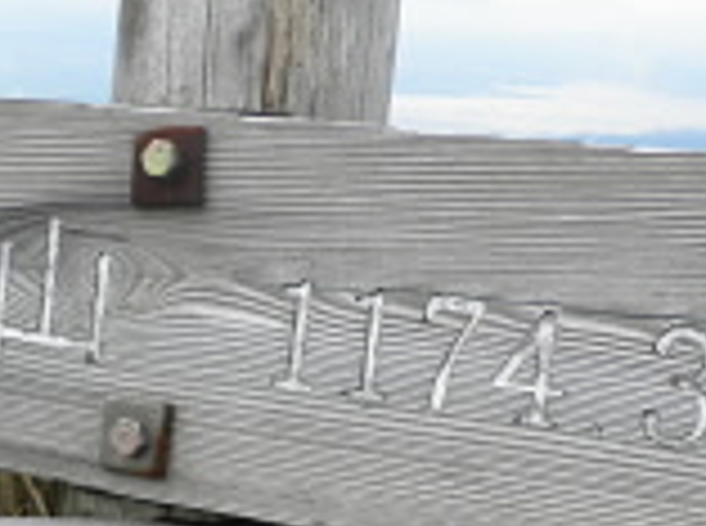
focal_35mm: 69
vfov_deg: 21.0
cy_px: 418
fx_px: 1404
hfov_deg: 28.2
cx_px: 382
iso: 64
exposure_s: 1/320
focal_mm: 4.9
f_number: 3.2
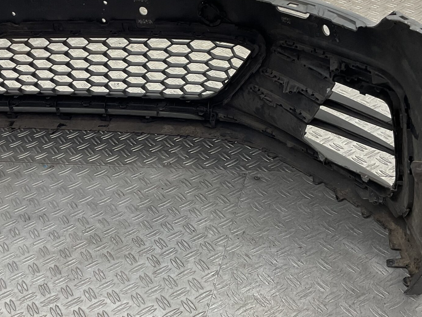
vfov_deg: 27.0
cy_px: 133
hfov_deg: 35.3
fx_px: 658
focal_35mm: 54
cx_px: 151
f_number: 1.8
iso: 40
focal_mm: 3
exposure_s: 1/100
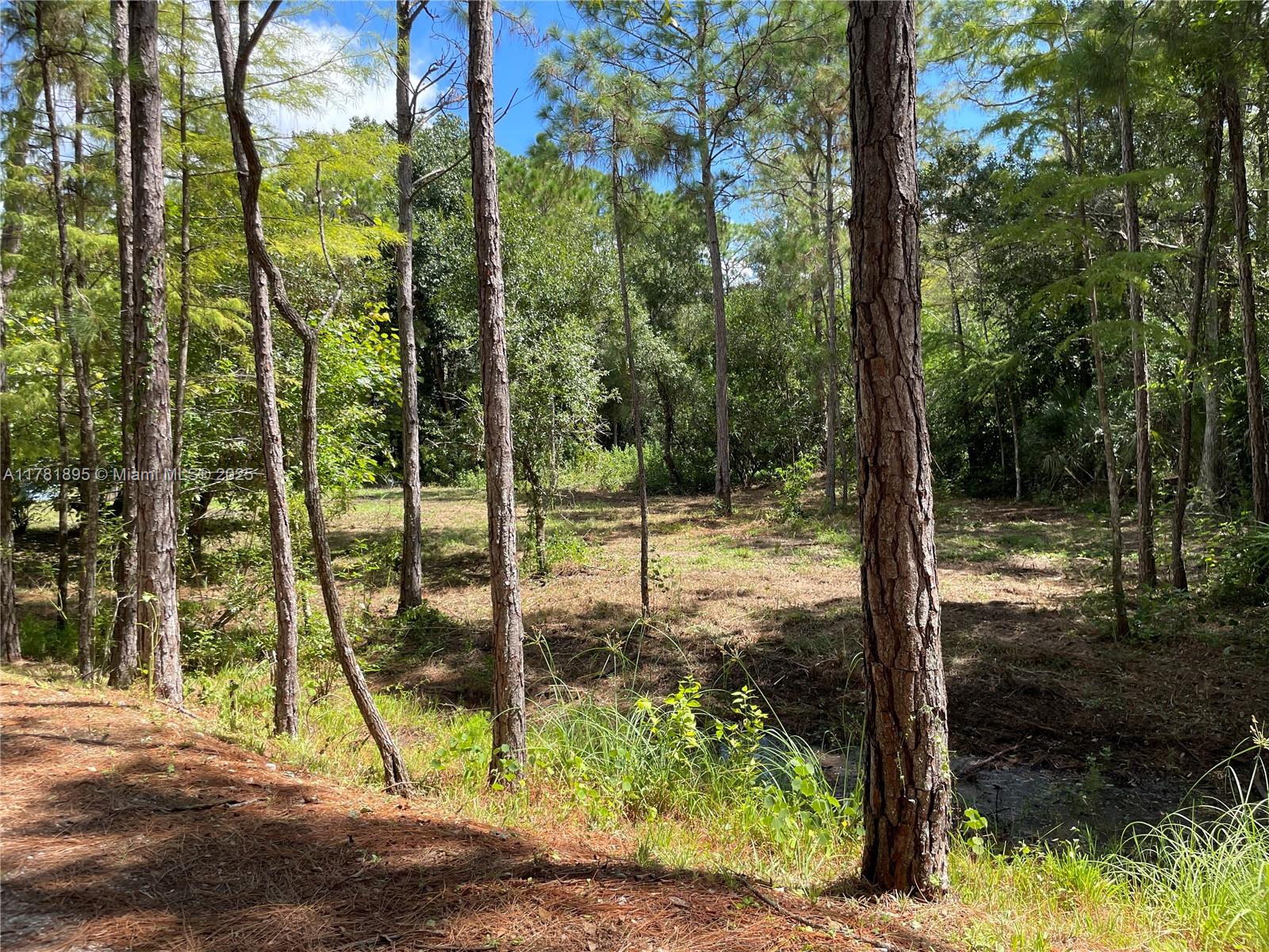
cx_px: 634
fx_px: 953
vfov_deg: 53.1
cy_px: 476
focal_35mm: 26
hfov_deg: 67.3
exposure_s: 1/868
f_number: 1.6
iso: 32
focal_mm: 4.2
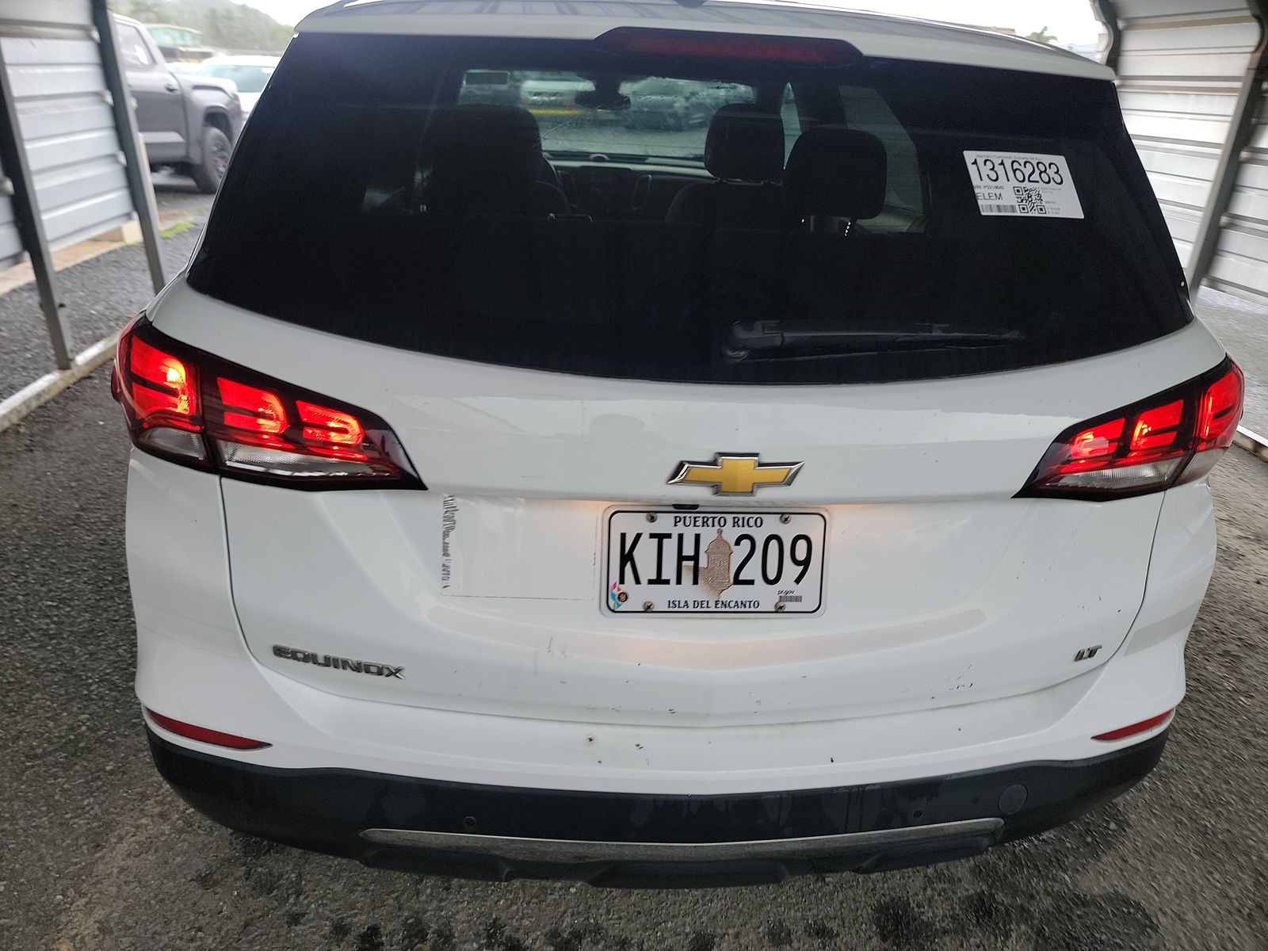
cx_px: 634
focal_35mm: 24
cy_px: 476
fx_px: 879
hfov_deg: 71.6
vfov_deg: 56.8
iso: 108
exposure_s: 1/59
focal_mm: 6.7
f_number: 1.8
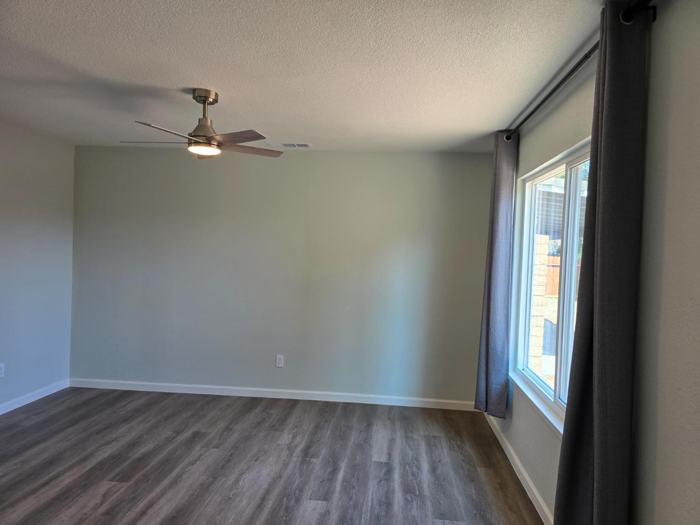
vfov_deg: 58.9
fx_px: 465
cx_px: 350
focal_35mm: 23
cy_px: 262
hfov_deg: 73.9
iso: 80
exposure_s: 1/180
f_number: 1.7
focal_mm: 6.3
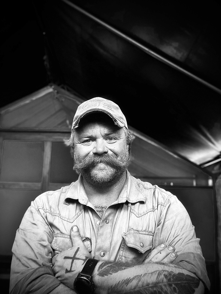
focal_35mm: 32
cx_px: 110
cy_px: 147
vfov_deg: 56.8
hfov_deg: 44.2
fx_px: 272
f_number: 2.2
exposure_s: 1/60
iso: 80
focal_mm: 2.87
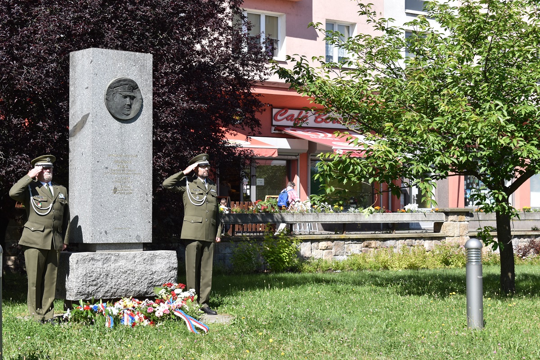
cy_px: 180
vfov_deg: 18.9
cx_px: 270
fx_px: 1080
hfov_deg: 28.1
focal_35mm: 72
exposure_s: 1/320
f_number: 9
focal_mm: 48
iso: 200
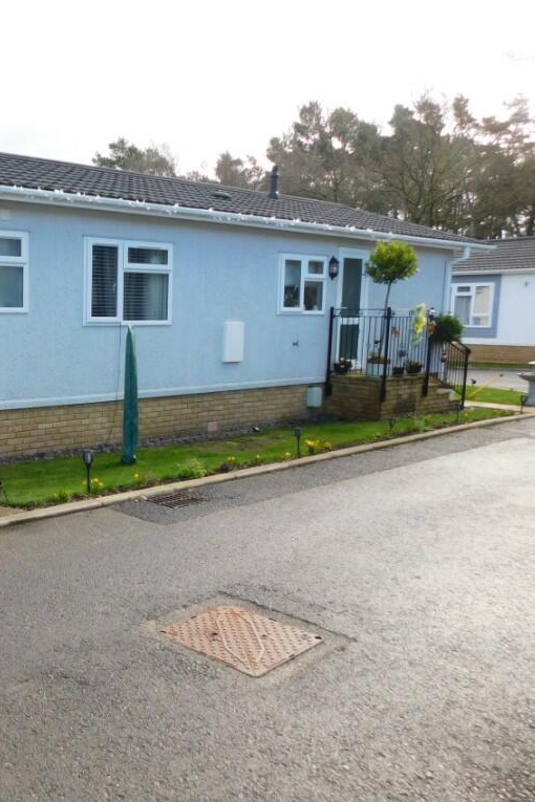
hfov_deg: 37.0
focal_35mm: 32
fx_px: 713
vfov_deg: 58.7
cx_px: 5
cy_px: 402
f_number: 3
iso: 125
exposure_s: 1/400
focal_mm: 4
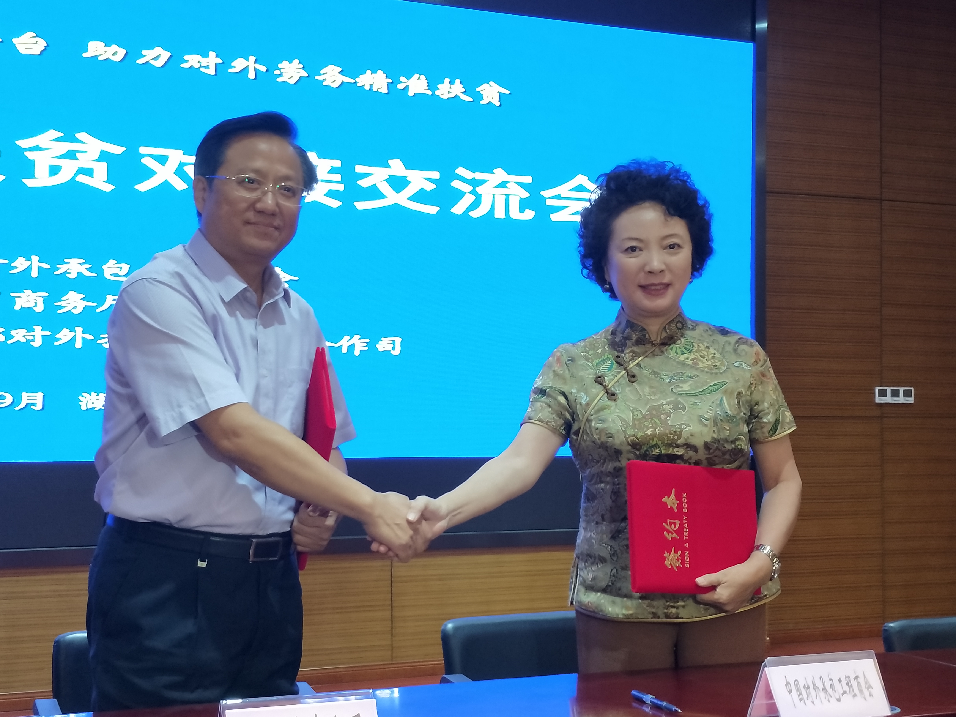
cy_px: 352
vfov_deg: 53.1
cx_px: 467
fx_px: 718
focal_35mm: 26
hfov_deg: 67.3
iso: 200
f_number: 1.7
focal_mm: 4.27
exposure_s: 1/33
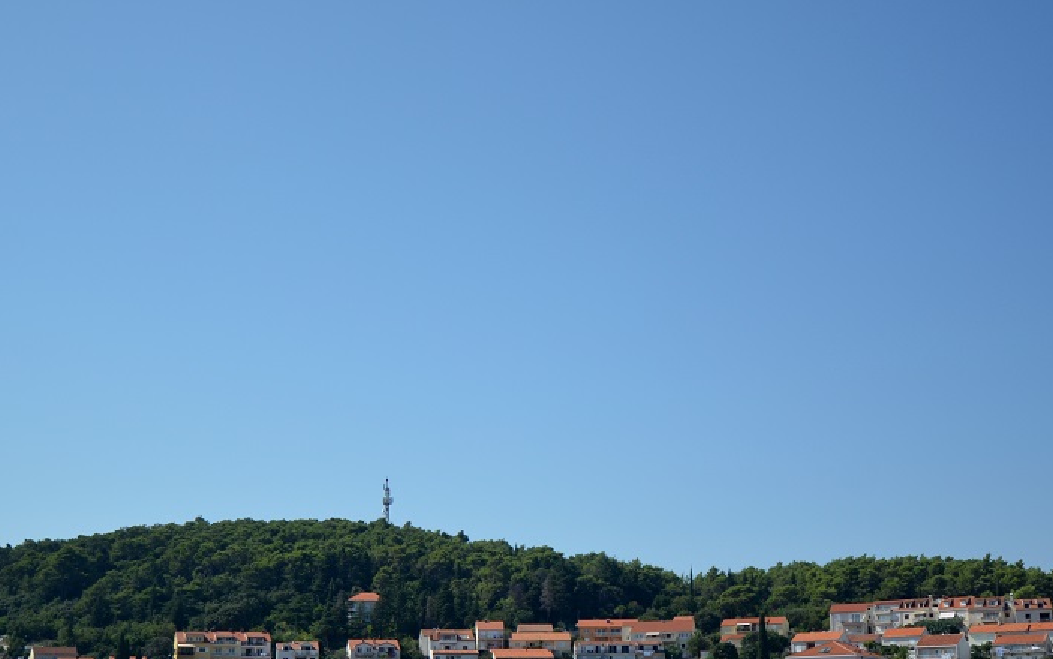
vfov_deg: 24.7
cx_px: 577
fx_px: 1493
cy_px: 468
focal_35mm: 52
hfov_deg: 38.8
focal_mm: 24
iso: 125
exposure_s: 1/1250
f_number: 4
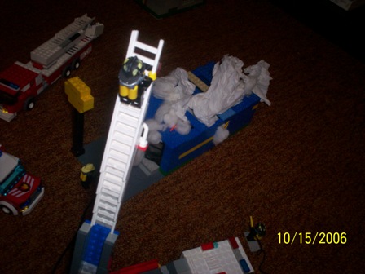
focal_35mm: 36
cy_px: 137
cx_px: 182
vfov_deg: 39.7
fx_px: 380
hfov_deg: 51.4
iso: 140
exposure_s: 1/60
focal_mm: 6
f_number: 4.5
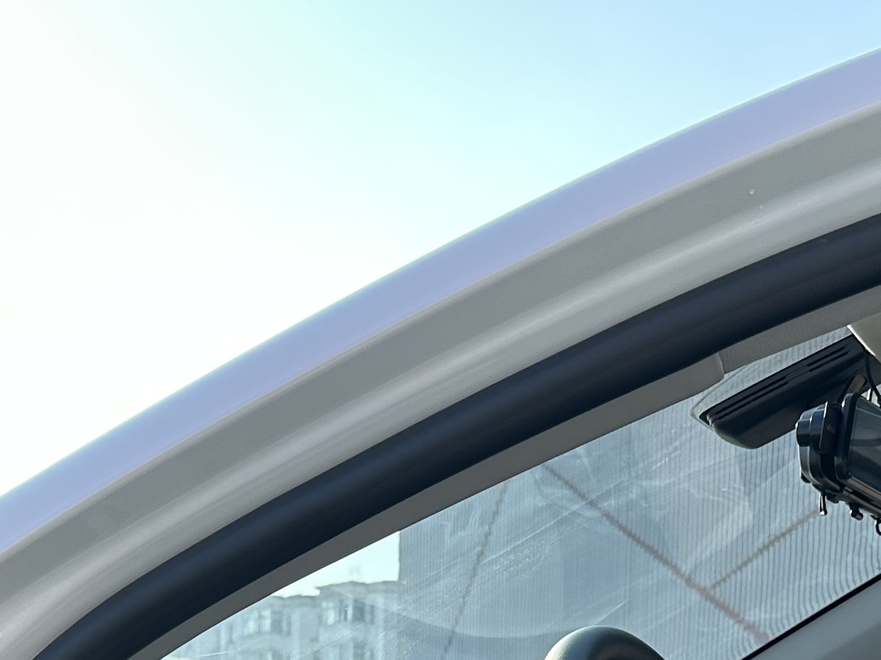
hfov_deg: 24.9
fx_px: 1985
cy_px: 1041
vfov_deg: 16.8
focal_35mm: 78
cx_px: 597
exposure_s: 1/1171
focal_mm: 6.86
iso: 80
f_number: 1.78
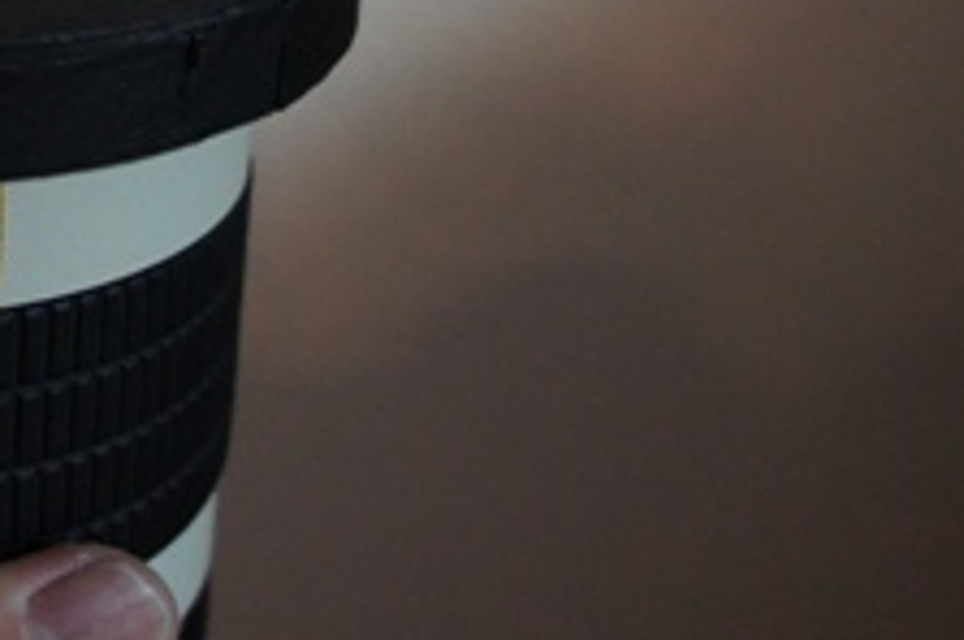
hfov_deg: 23.6
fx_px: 2086
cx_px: -218
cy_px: 0
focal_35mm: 78
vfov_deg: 17.1
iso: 1600
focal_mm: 18
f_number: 3.5
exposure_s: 1/60
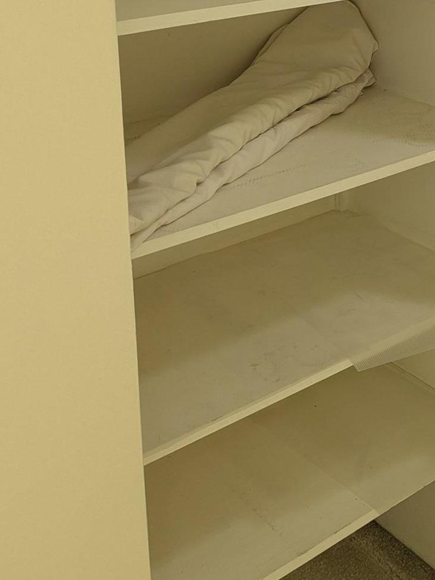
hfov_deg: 24.3
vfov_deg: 31.4
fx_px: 955
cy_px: 8
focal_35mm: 57
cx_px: 458
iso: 112
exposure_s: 1/24.6
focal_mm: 6.81
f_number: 1.85
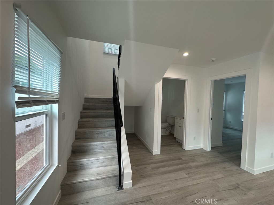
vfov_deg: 85.7
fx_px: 111
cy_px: 102
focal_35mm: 14
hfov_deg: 102.1
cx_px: 137
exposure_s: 1/120
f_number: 2.2
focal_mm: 2.22
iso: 125
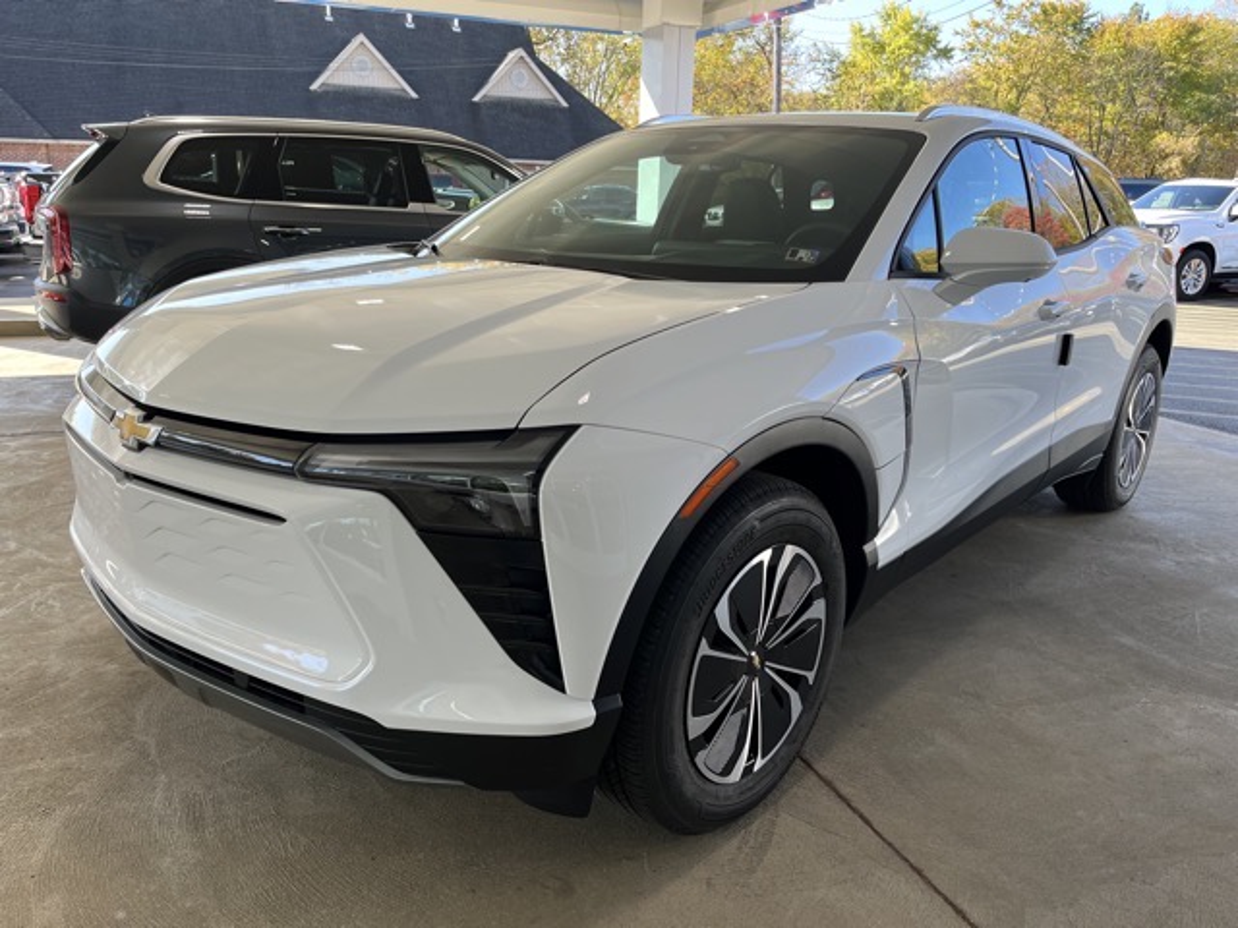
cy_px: 464
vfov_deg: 53.1
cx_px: 619
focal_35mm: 26
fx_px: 930
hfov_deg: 67.3
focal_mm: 5.1
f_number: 1.6
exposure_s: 1/269
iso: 40
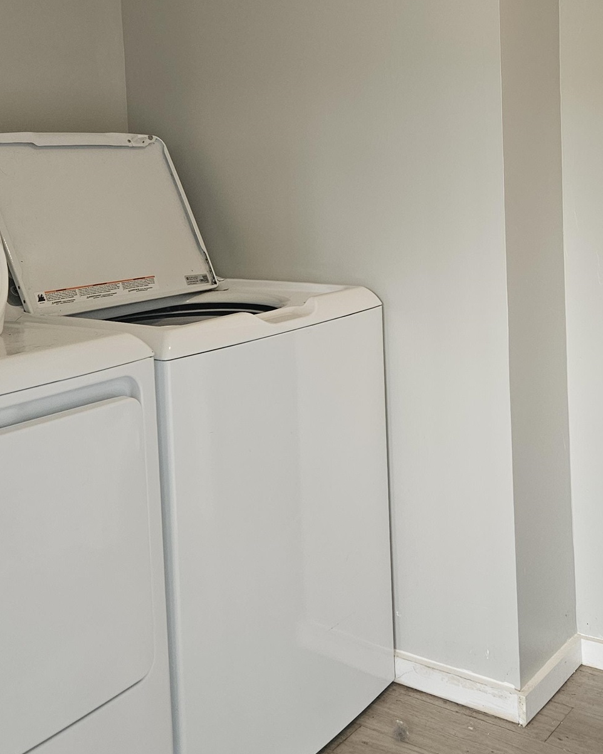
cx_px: 360
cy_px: 225
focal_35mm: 43
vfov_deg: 42.1
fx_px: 959
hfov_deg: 34.8
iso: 320
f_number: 1.8
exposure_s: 1/240
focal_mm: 5.4
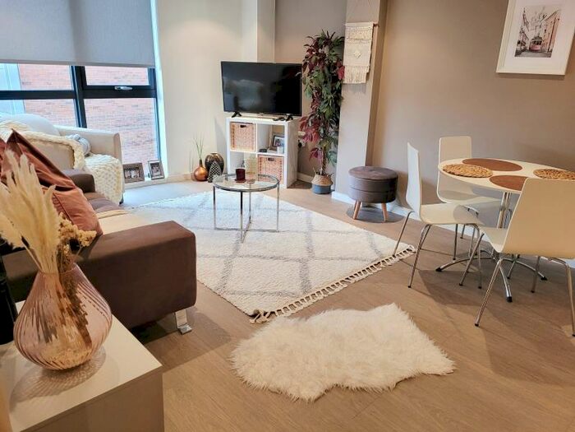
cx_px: 288
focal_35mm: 26
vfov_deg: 53.1
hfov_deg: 67.3
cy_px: 216
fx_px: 432
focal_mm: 5.4
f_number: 1.8
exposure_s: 1/100
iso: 320
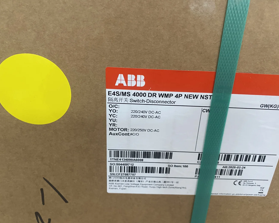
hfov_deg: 62.2
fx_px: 231
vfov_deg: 51.5
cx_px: 146
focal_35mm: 28
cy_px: 114
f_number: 1.8
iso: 320
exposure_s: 1/50
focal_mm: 4.25
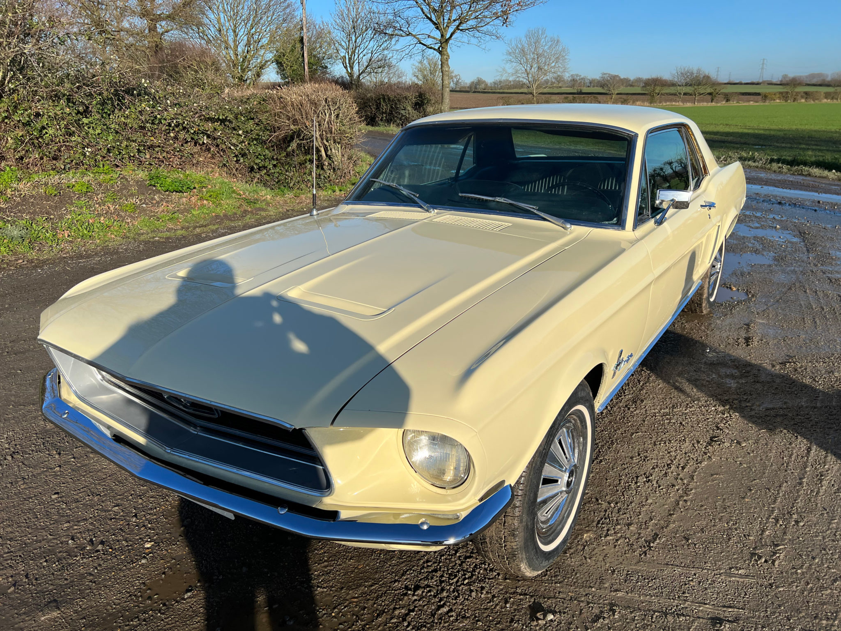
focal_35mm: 26
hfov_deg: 67.3
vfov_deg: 53.1
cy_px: 316
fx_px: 632
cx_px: 420
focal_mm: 5.7
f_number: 1.5
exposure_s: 1/6211
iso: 50
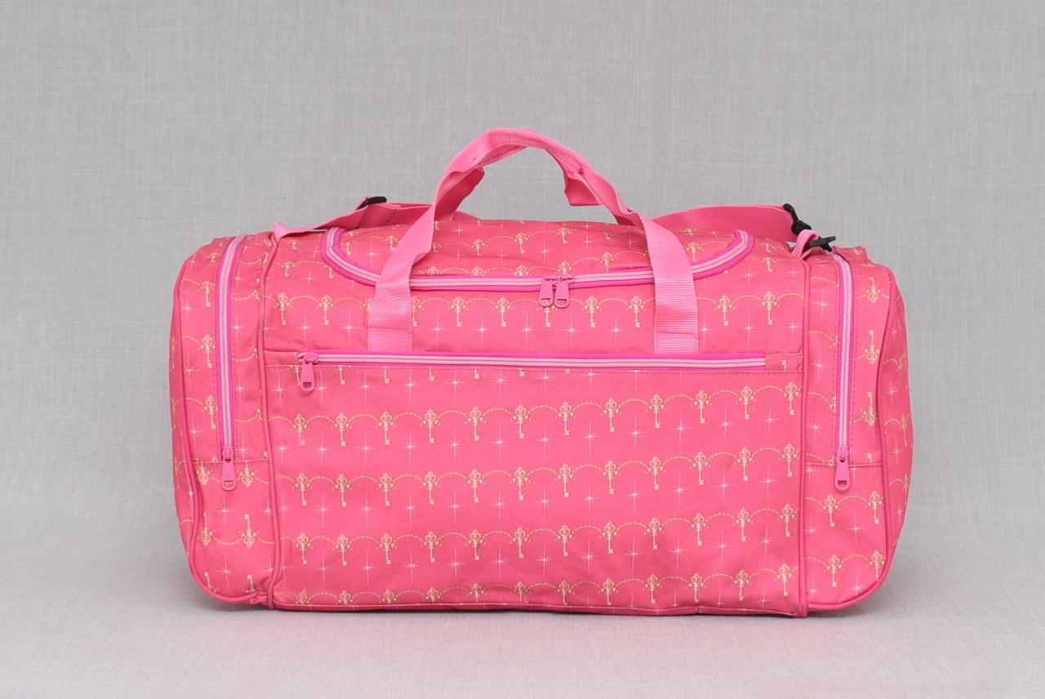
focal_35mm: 46
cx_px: 522
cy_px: 350
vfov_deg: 29.0
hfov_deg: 42.3
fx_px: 1351
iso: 100
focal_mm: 31
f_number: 5.6
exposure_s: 1/60
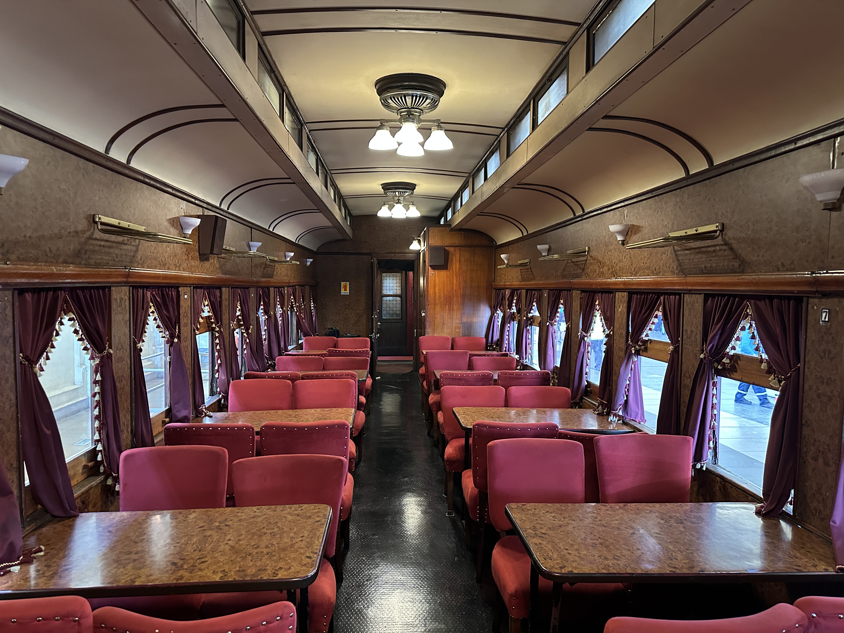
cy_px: 316
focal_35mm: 24
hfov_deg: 71.6
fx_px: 585
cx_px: 422
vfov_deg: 56.8
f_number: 1.78
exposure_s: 1/40
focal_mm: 6.86
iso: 800
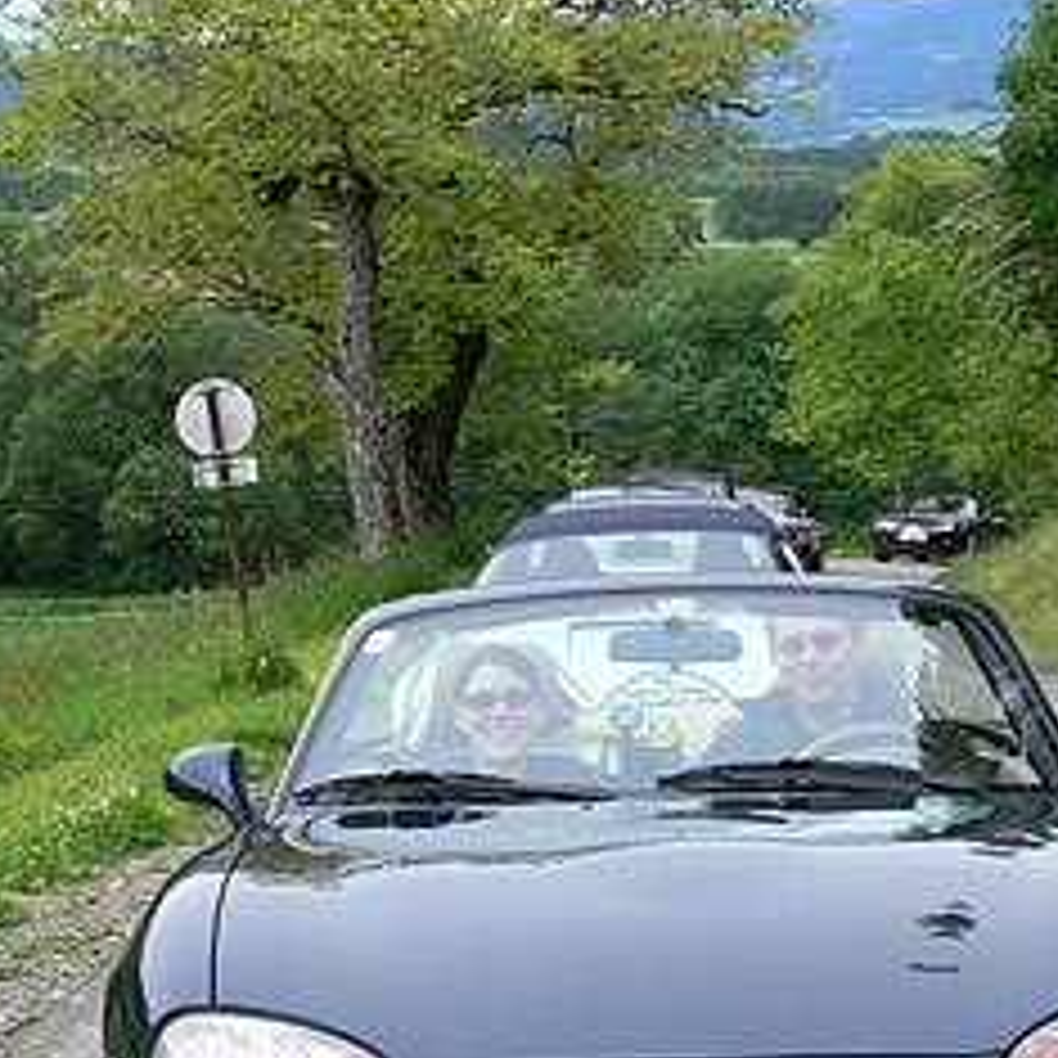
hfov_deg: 18.8
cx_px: 671
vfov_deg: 18.9
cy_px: 576
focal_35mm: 92
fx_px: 3181
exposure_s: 1/400
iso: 100
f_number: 4
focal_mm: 10.9
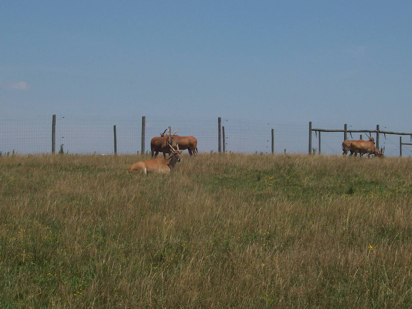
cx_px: 206
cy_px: 154
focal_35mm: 111
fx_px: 1321
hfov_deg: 17.7
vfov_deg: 13.3
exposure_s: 1/350
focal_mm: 16.8
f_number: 9.5
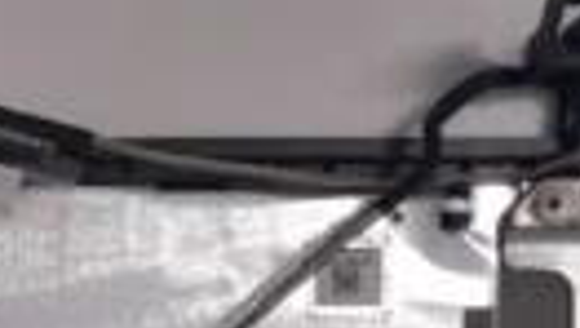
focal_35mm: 135
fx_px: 2078
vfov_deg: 8.3
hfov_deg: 14.6
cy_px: 767
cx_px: -332
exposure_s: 1/60
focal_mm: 4
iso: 80
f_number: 1.8
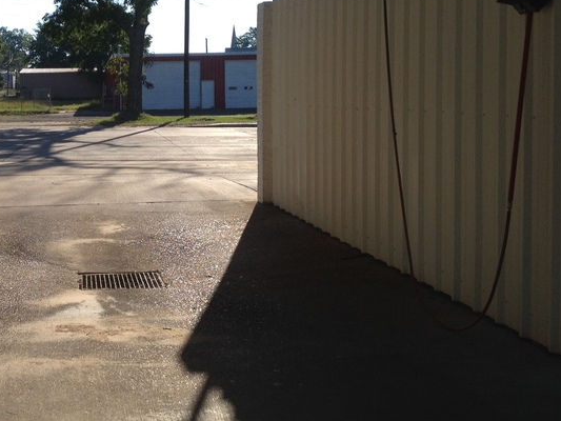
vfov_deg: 23.2
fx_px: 1021
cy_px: 161
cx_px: 113
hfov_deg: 30.0
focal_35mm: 63
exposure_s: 1/1623
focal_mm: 4.28
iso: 50
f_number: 2.4
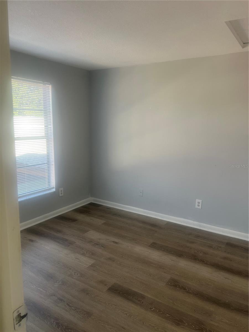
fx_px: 249
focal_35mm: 26
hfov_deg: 53.1
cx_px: 124
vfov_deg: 67.3
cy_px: 166
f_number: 1.5
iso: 40
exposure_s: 1/121
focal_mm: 5.7
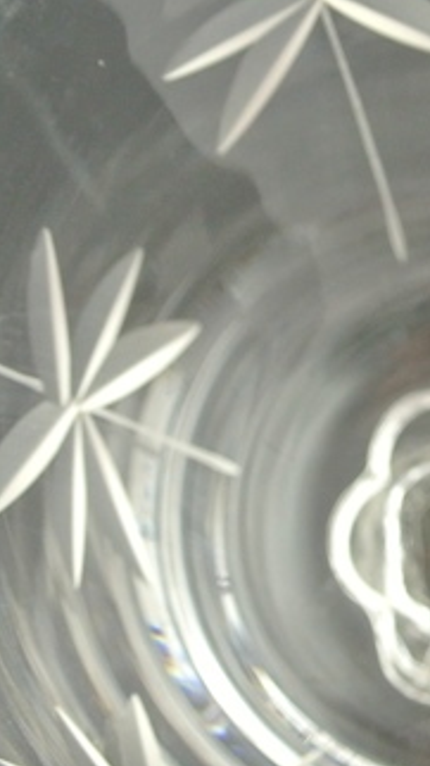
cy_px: 470
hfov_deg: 7.9
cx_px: 501
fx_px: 3103
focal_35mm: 153
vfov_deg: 14.0
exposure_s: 1/60
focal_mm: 17.5
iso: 450
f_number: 4.5
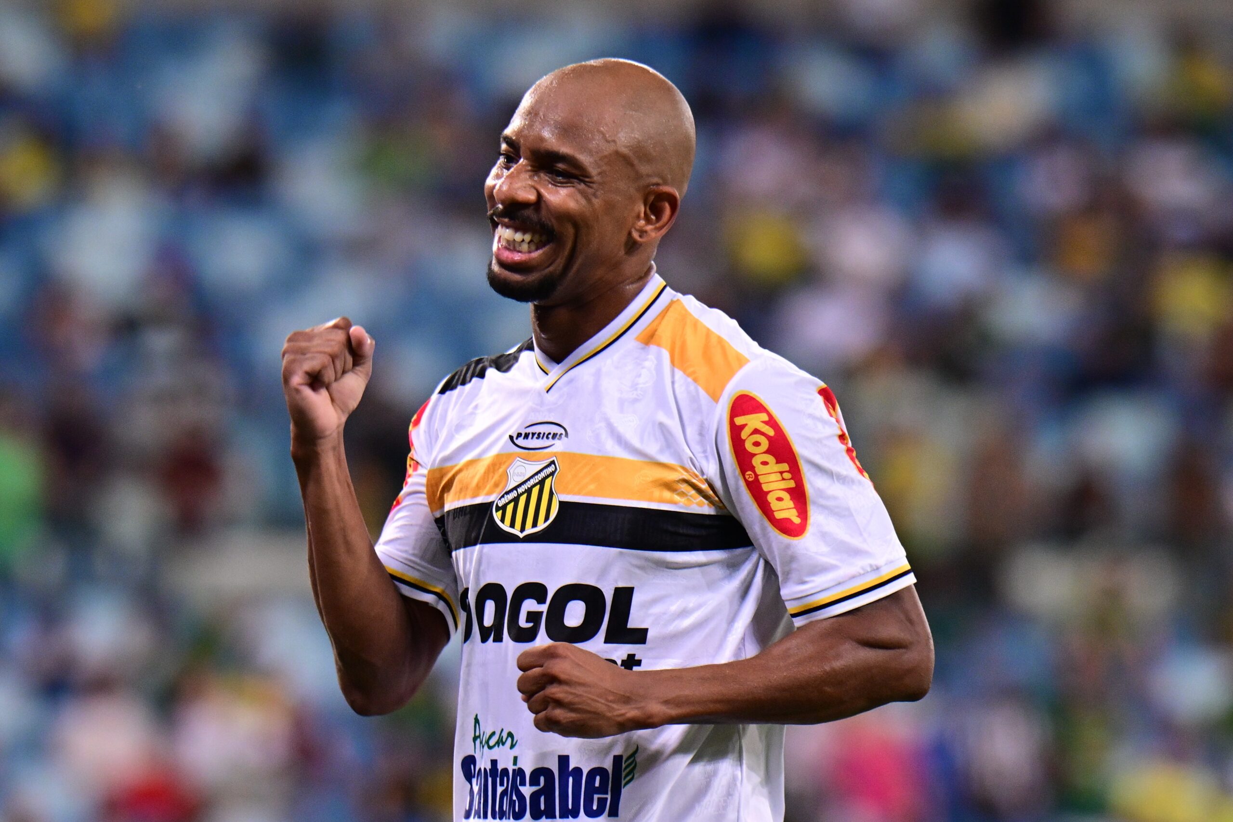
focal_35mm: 210
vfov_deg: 6.5
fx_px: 7192
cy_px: 411
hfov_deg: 9.8
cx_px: 616
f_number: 2.8
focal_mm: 210
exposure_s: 1/640
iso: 1250
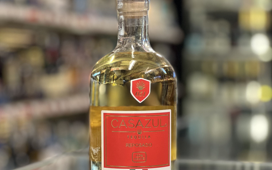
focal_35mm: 109
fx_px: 808
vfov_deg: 12.0
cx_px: 136
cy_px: 112
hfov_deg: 19.1
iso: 200
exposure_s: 1/40
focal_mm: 9
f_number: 2.8
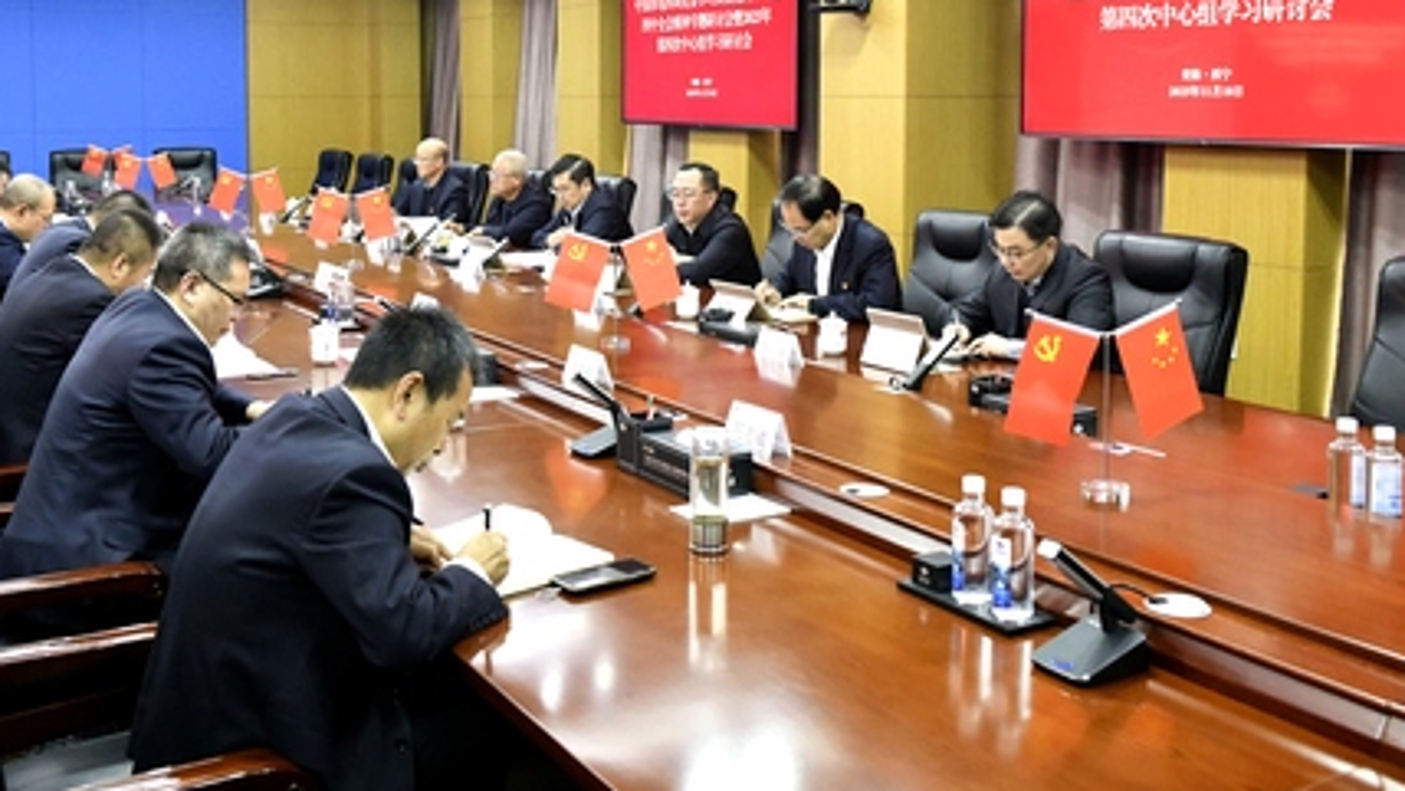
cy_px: 207
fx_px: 1453
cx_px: 642
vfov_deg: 30.0
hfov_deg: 51.5
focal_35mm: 39
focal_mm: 29
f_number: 6.3
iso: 10000
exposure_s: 1/160
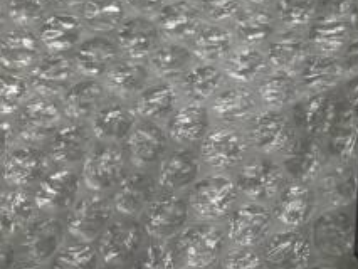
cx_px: 484
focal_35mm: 84
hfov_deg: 20.9
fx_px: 869
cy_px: 3
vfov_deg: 17.2
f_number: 1.8
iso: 25
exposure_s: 1/50
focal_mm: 3.99
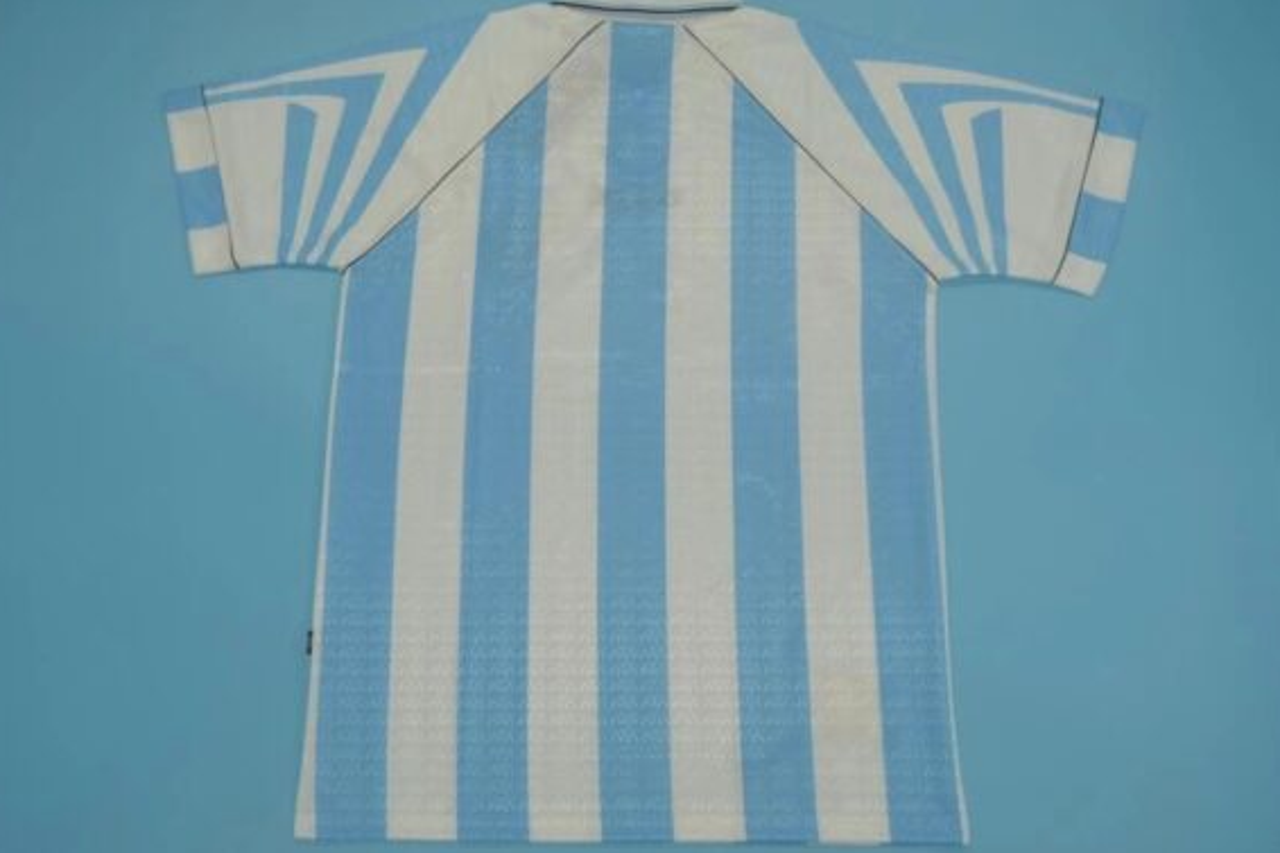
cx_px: 647
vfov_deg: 37.8
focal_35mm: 35
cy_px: 414
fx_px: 1244
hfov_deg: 54.4
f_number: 4
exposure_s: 1/200
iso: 200
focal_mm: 22
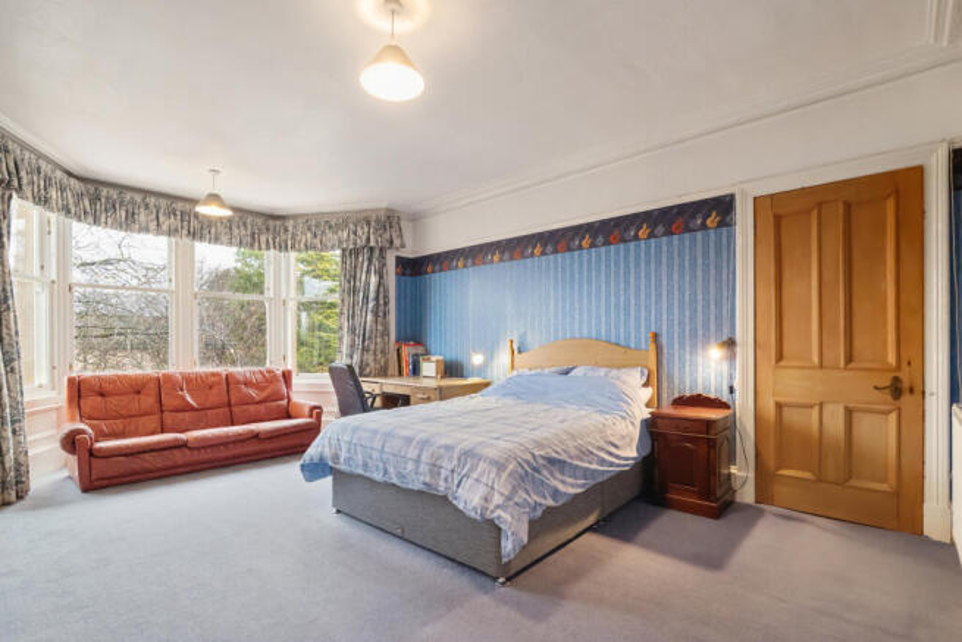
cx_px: 481
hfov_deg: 96.7
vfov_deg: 73.8
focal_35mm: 16
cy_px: 321
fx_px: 428
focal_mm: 16
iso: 6400
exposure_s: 1/50
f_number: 7.1
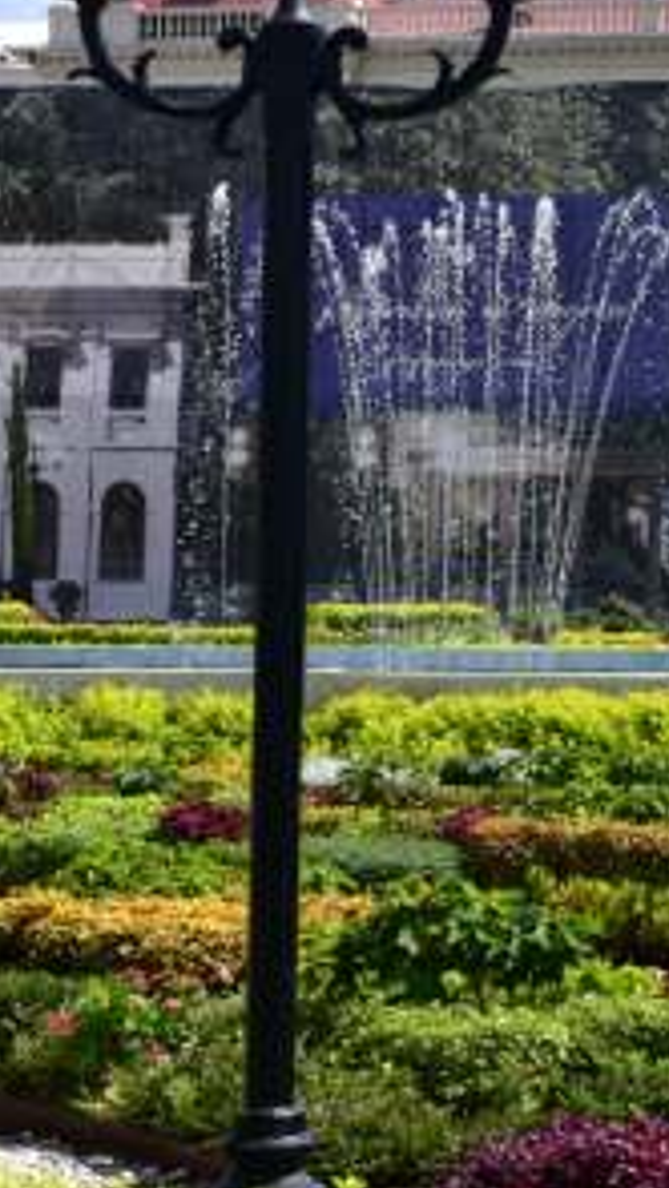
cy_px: 399
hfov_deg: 8.1
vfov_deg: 15.1
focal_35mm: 142
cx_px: 1402
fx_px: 4477
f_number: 8
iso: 125
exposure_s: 1/400
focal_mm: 50
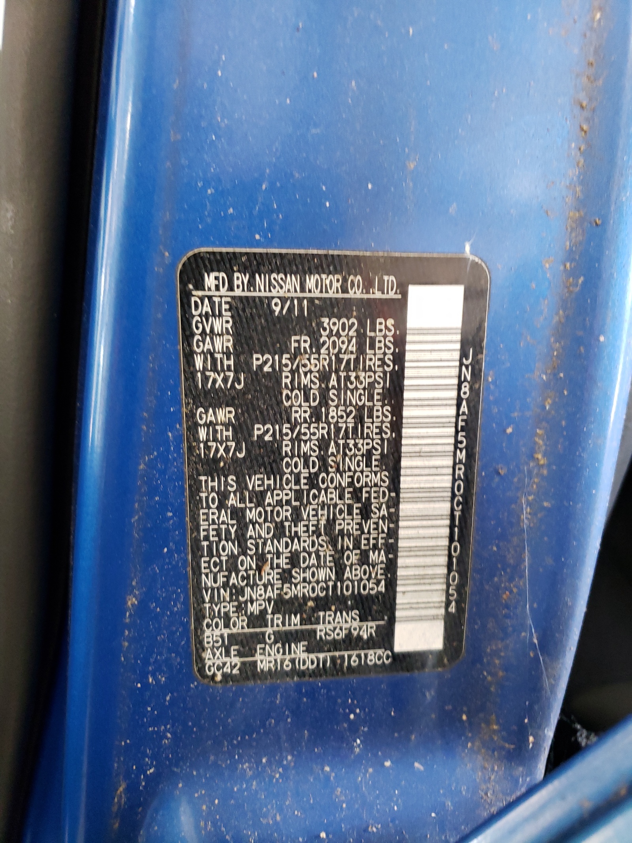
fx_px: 633
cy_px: 422
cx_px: 316
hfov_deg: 53.1
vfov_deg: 67.3
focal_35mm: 26
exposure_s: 1/60.2
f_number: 1.5
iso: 260
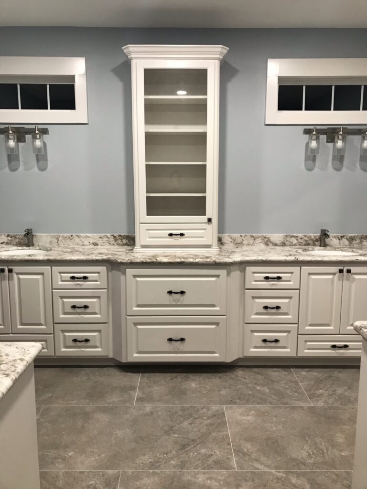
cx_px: 184
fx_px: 396
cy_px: 244
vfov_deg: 63.4
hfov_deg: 49.7
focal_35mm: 28
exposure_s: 1/24
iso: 40
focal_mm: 3.99
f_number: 1.8
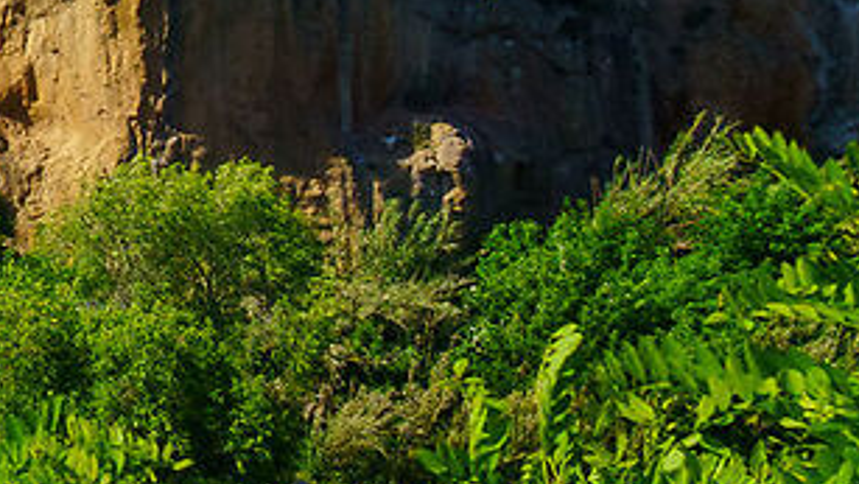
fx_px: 5036
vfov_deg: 5.4
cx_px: -1472
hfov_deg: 8.5
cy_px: -593
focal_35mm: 221
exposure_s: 1/400
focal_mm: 27
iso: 100
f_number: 8
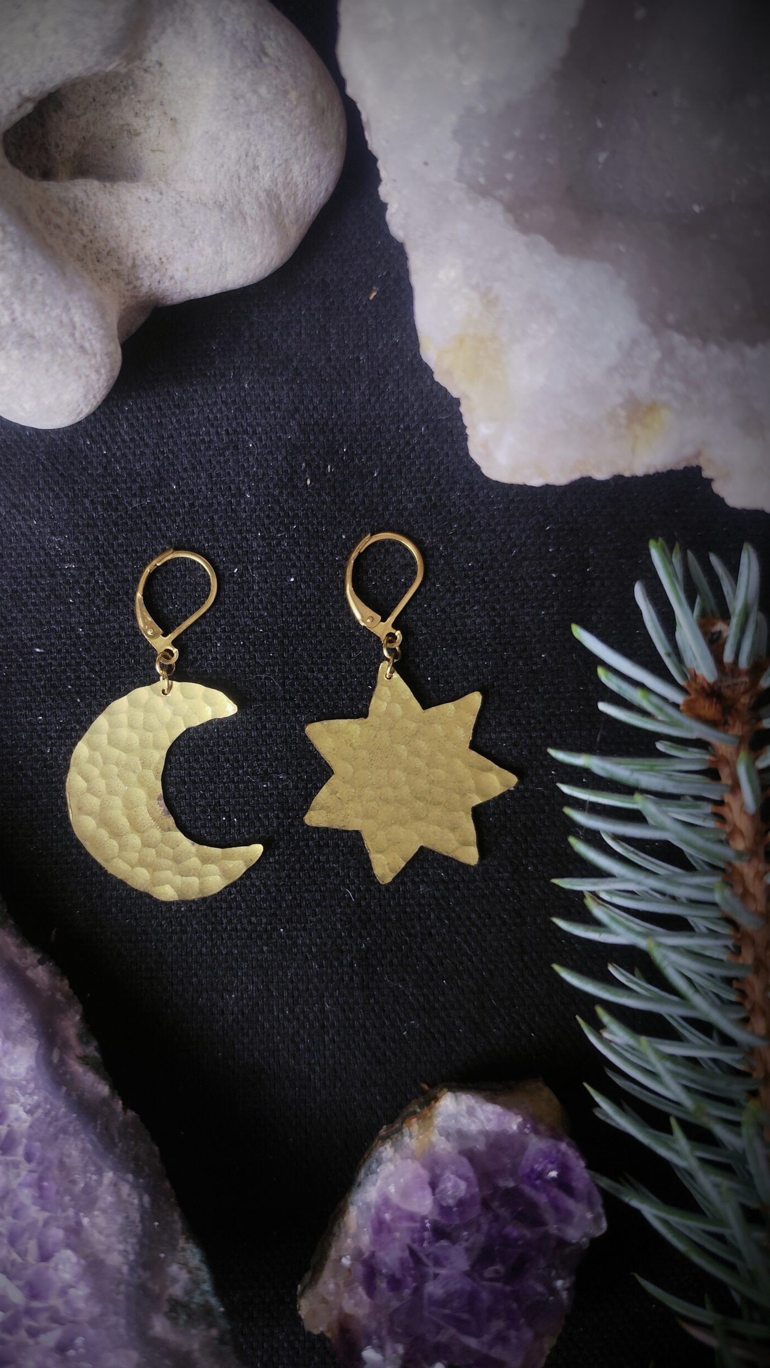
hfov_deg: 43.8
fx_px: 944
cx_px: 260
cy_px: 703
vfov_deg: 71.9
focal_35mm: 26
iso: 200
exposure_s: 1/50
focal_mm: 6.19
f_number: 1.65
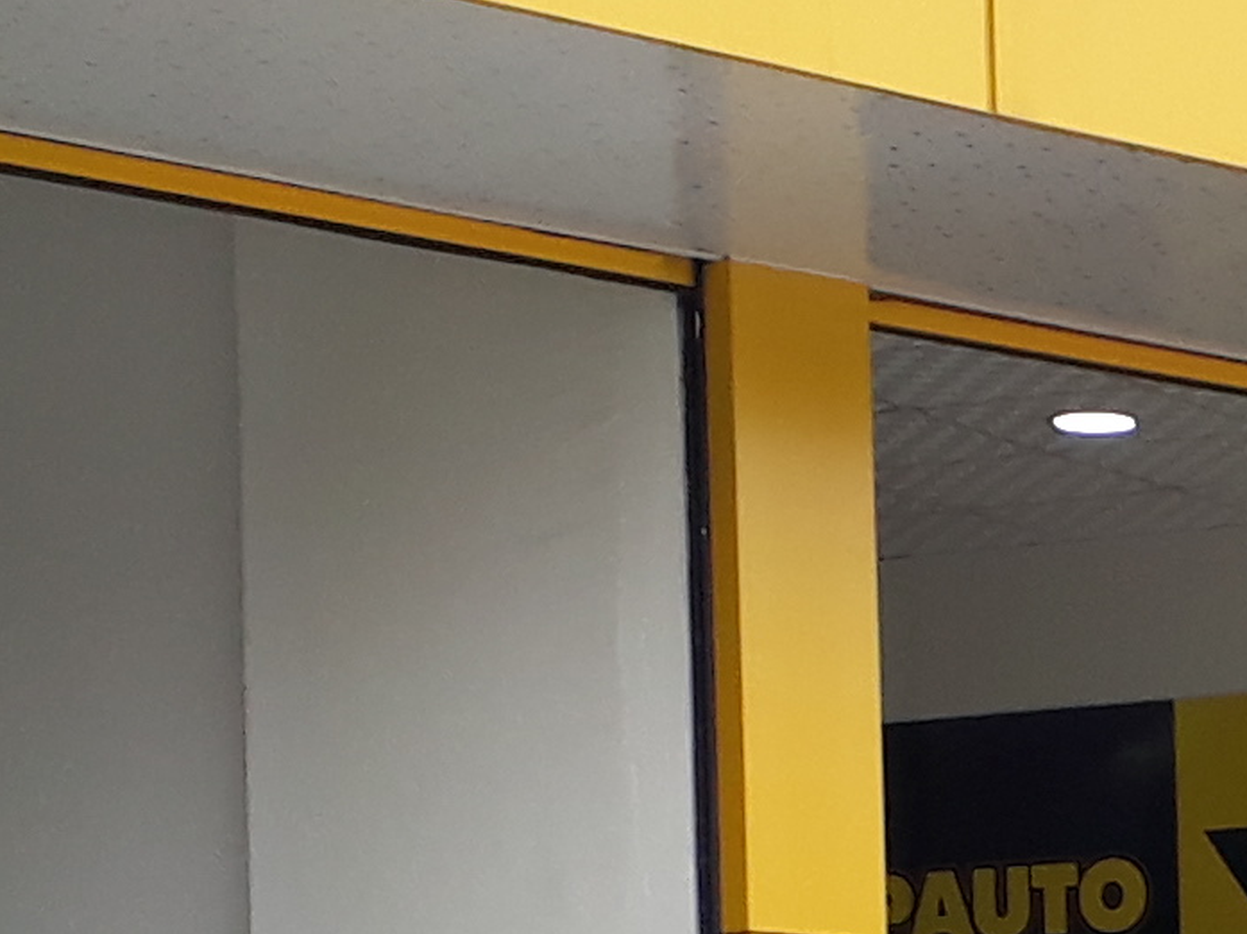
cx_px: 1599
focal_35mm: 160
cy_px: 1362
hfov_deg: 12.0
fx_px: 5761
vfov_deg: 9.1
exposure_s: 1/233
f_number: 1.9
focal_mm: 3.6
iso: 40
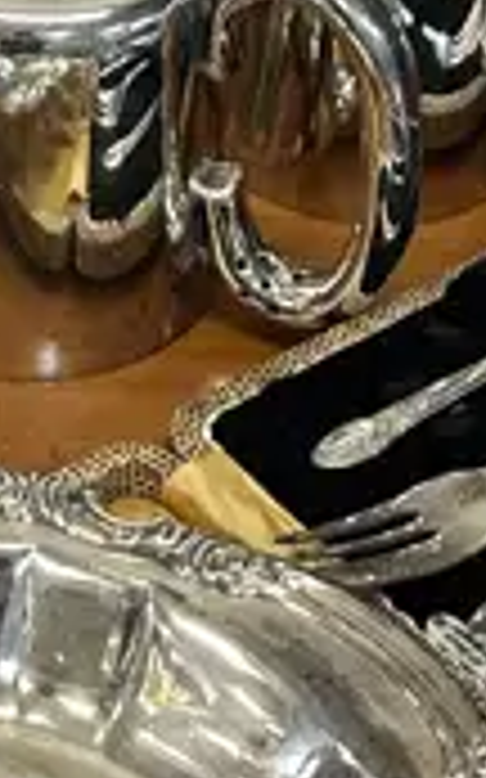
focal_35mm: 151
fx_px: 3203
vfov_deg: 13.5
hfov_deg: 8.5
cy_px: -121
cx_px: -171
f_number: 1.78
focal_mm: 6.86
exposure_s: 1/50
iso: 125
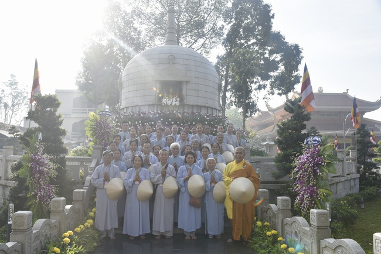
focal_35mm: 30
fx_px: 318
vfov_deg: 43.6
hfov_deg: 61.9
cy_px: 127
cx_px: 190
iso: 100
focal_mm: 30
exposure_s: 1/125
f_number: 9
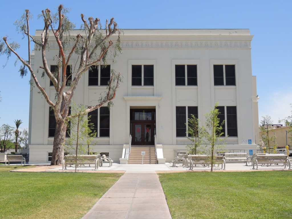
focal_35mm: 43
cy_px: 110
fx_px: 363
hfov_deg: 43.9
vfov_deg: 33.6
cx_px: 146
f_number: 3.4
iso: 100
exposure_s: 1/1000
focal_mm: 7.6
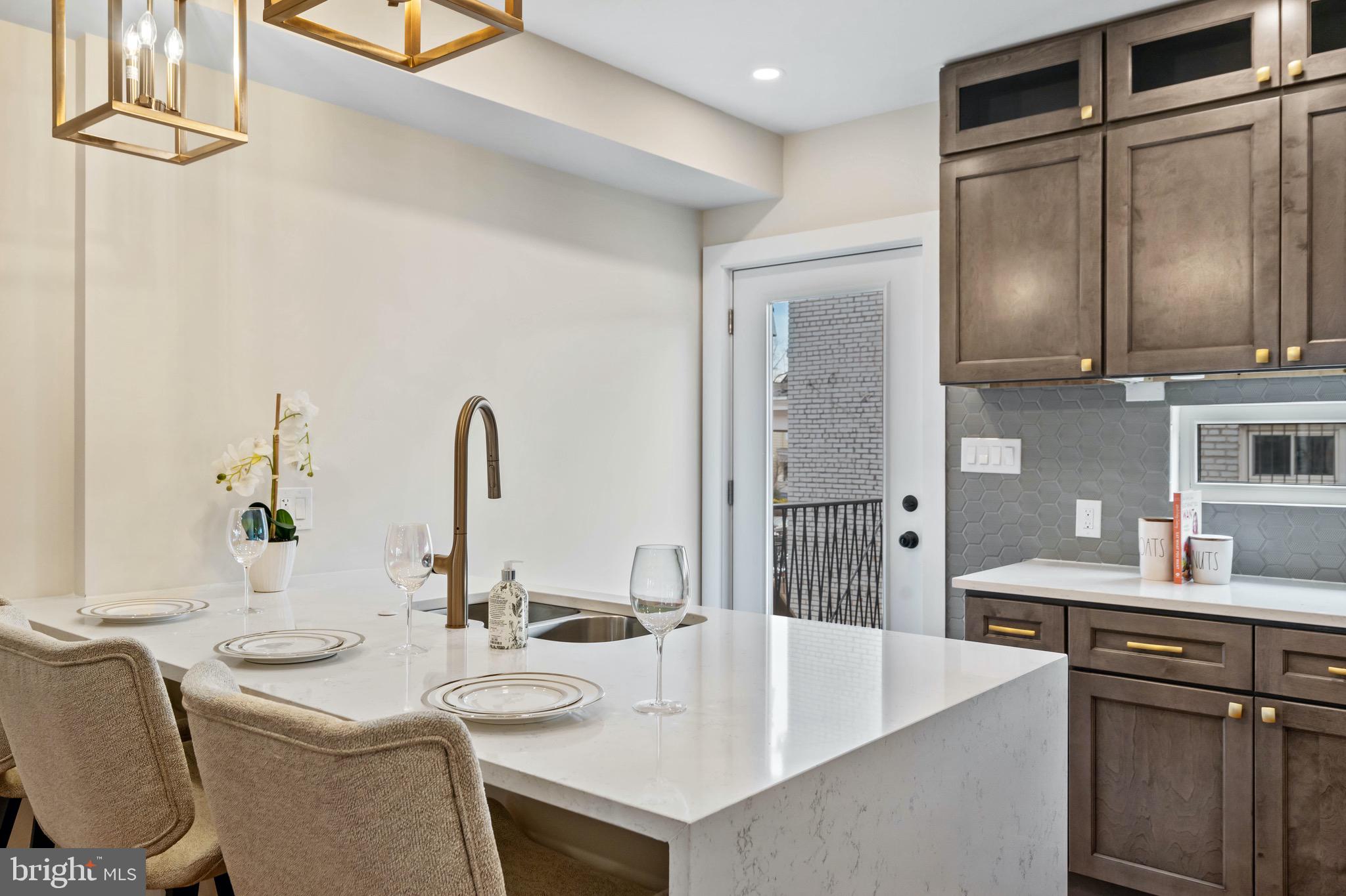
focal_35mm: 27
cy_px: 448
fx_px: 1009
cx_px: 673
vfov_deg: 47.9
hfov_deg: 67.4
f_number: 8
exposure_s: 1/25
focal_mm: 27
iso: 320
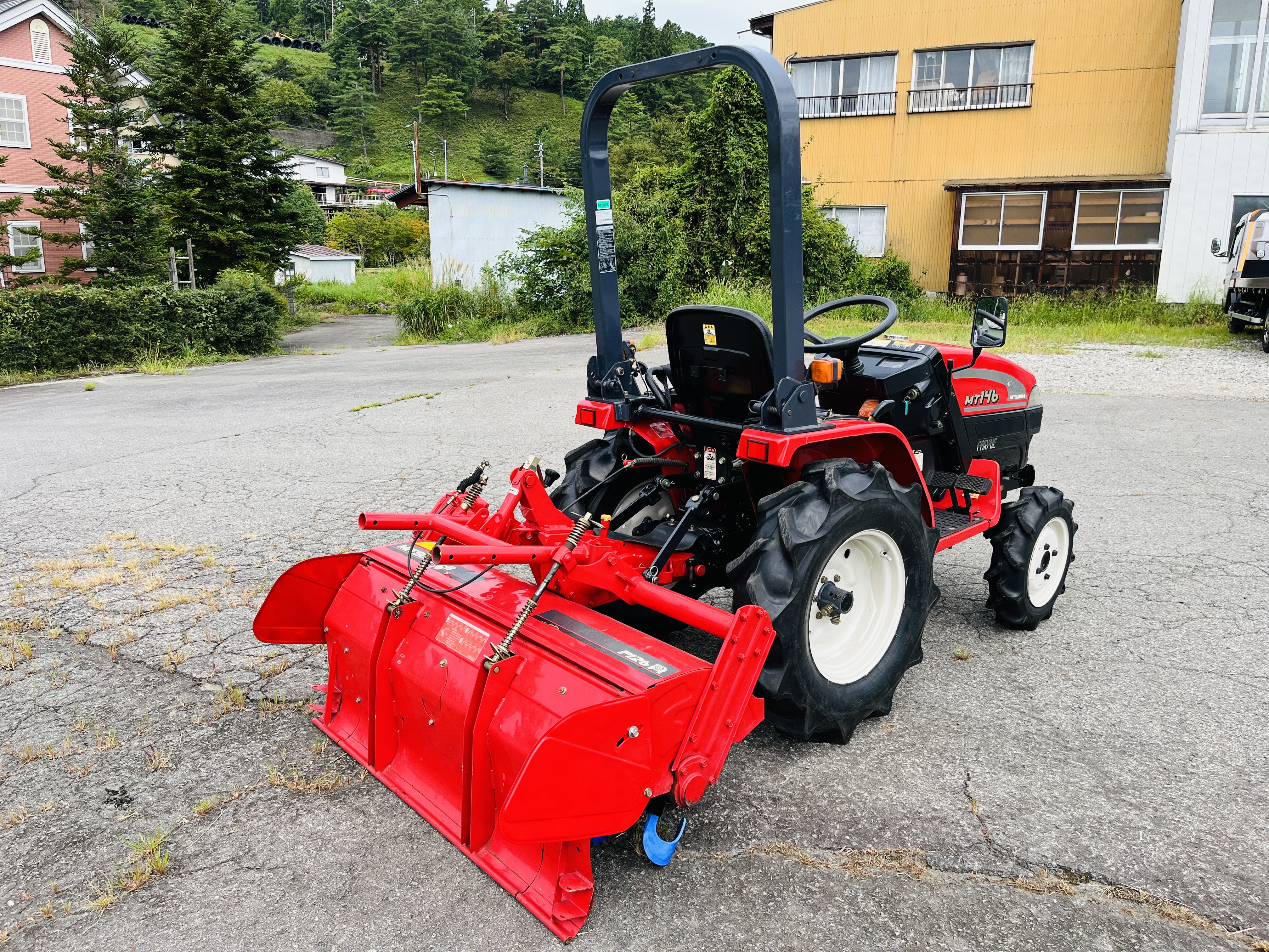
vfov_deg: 53.1
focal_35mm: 26
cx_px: 634
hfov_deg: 67.3
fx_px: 953
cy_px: 476
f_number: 1.6
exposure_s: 1/1721
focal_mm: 5.1
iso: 50
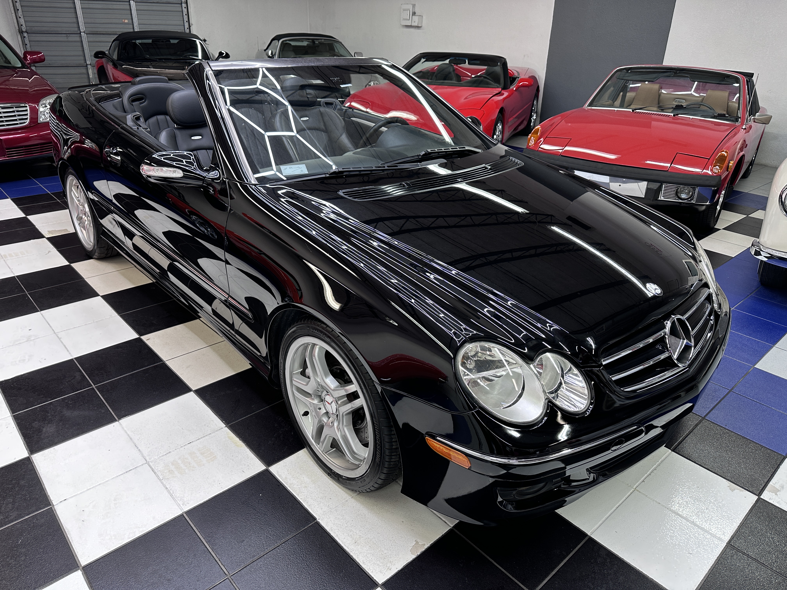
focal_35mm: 24
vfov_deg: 56.8
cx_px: 394
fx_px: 546
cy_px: 295
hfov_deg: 71.6
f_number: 1.78
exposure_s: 1/60
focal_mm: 6.86
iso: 125
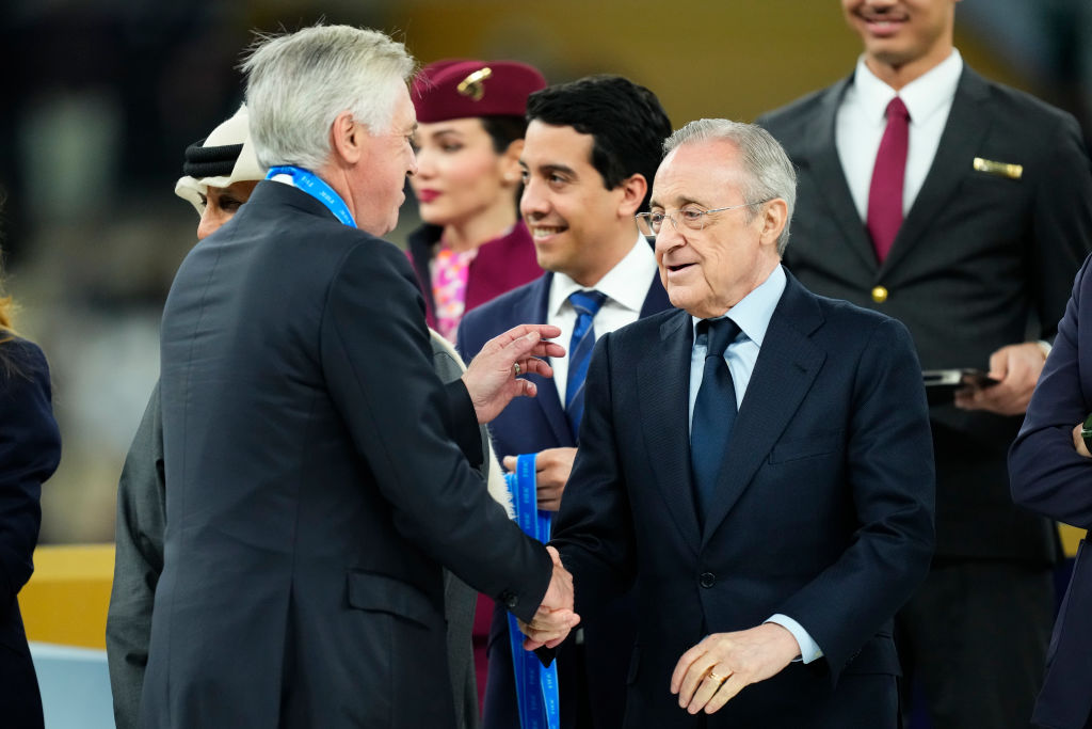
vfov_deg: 3.4
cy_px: 364
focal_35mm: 400
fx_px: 12134
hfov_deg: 5.2
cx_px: 546
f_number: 2.8
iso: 3200
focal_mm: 400
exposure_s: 1/2000
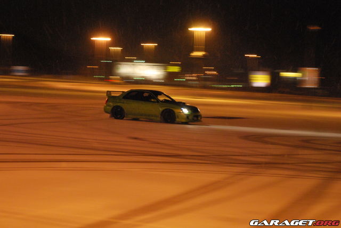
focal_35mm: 82
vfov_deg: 16.6
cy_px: 114
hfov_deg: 24.6
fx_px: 782
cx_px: 170
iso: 1600
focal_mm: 55
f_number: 5.6
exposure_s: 1/15
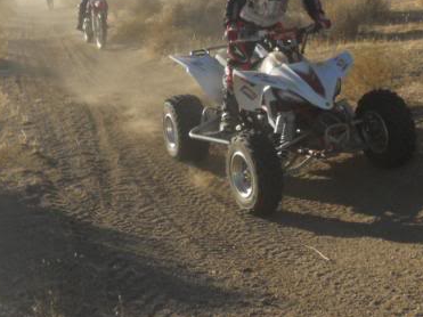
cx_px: 209
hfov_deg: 28.2
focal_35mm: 69
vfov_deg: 21.0
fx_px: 843
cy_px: 54
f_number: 3.5
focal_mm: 5.8
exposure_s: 1/1000
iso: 80
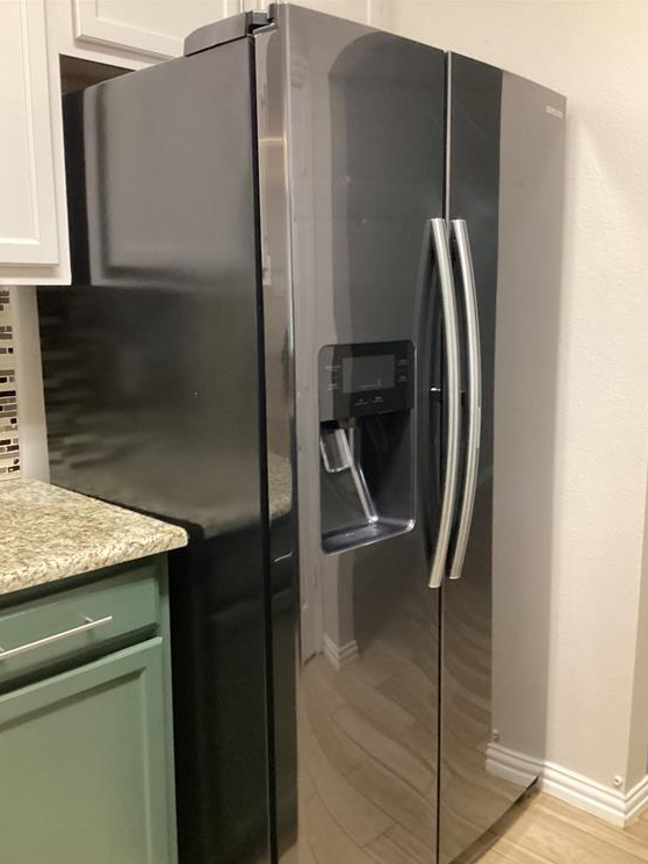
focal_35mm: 32
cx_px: 318
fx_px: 799
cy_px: 445
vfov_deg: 56.8
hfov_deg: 44.2
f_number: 2.4
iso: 640
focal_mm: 3.3
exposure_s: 1/25
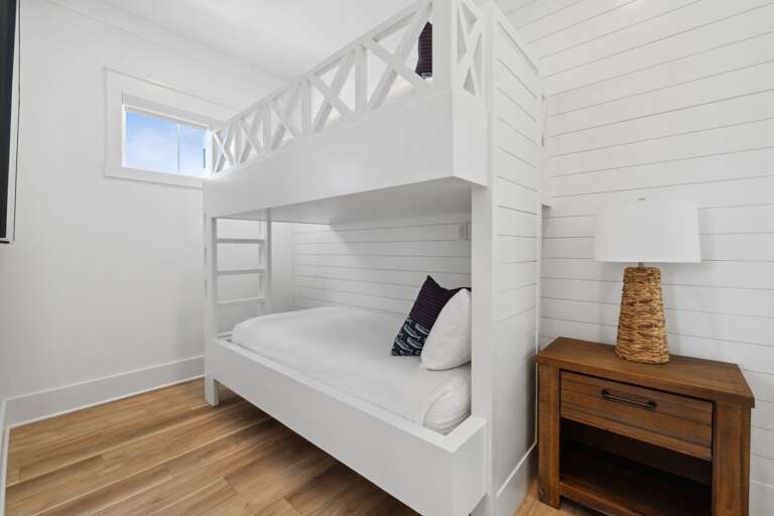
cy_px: 258
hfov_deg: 100.4
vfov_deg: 77.3
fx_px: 322
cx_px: 387
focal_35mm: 15
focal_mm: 10
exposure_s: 1/25
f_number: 9
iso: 400
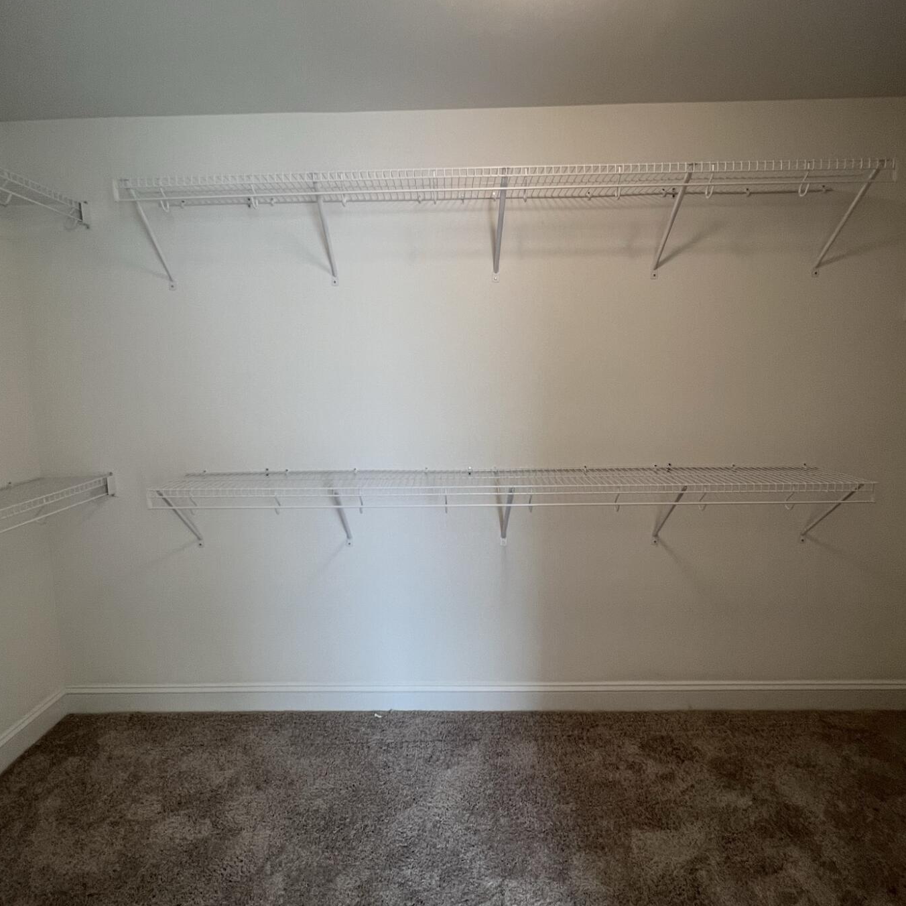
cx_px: 445
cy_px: 441
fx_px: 503
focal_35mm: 17
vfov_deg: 83.9
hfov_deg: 84.0
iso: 100
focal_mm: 1.57
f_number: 1.8
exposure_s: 1/120
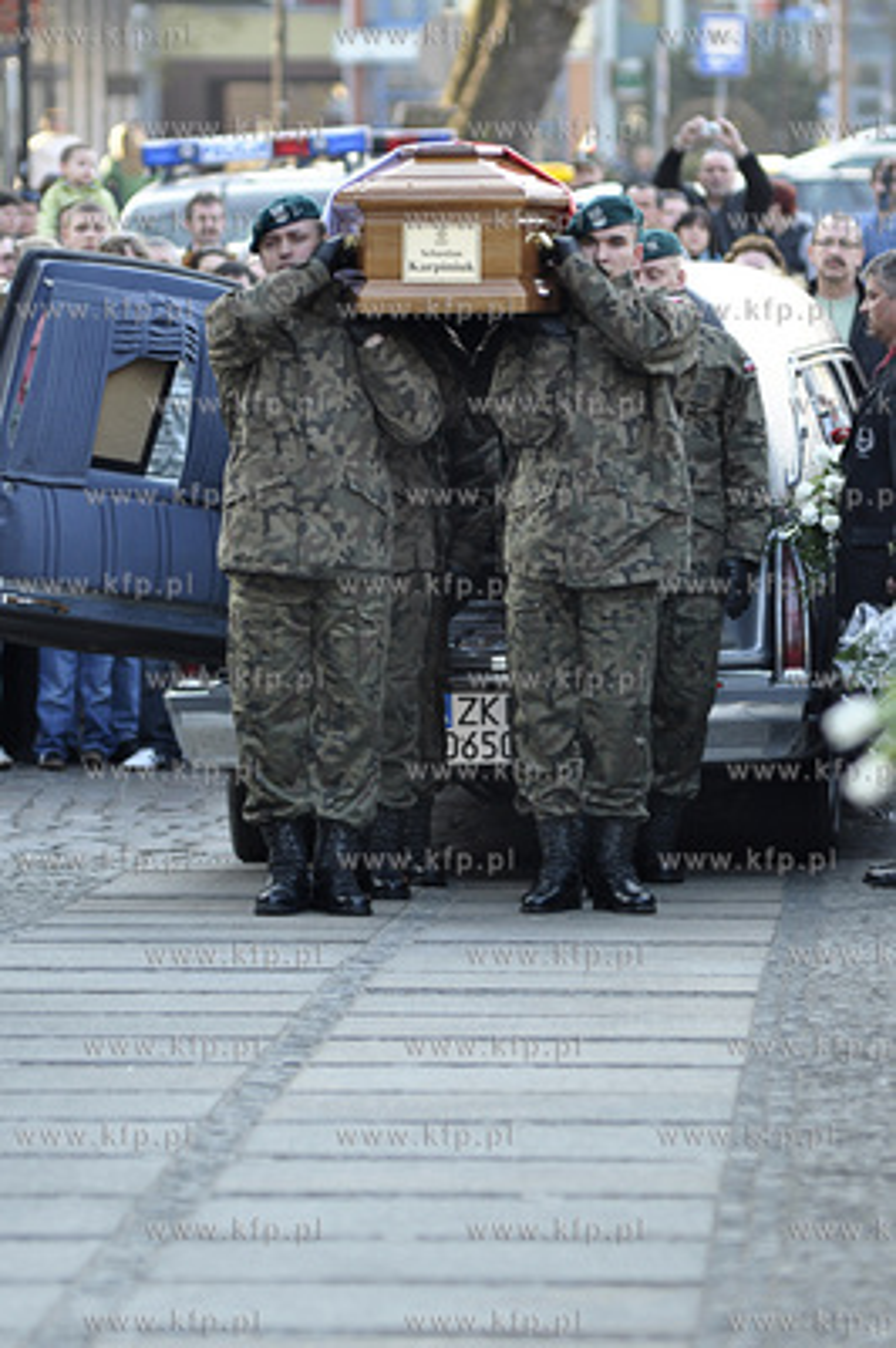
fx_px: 9536
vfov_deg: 8.1
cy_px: 674
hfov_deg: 5.4
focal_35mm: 255
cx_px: 448
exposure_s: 1/160
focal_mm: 170
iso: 250
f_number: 4
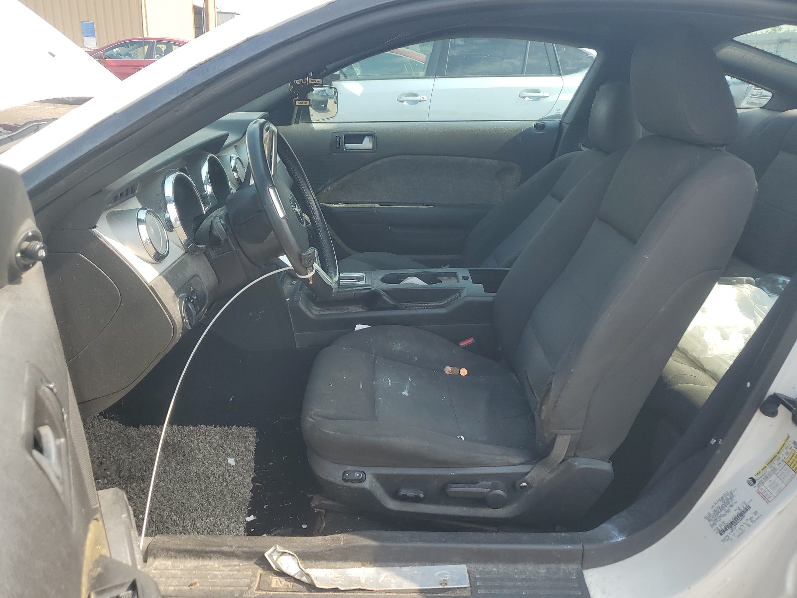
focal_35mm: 26
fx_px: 599
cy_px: 299
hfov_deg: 67.3
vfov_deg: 53.1
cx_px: 398
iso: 50
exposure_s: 1/833
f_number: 1.5
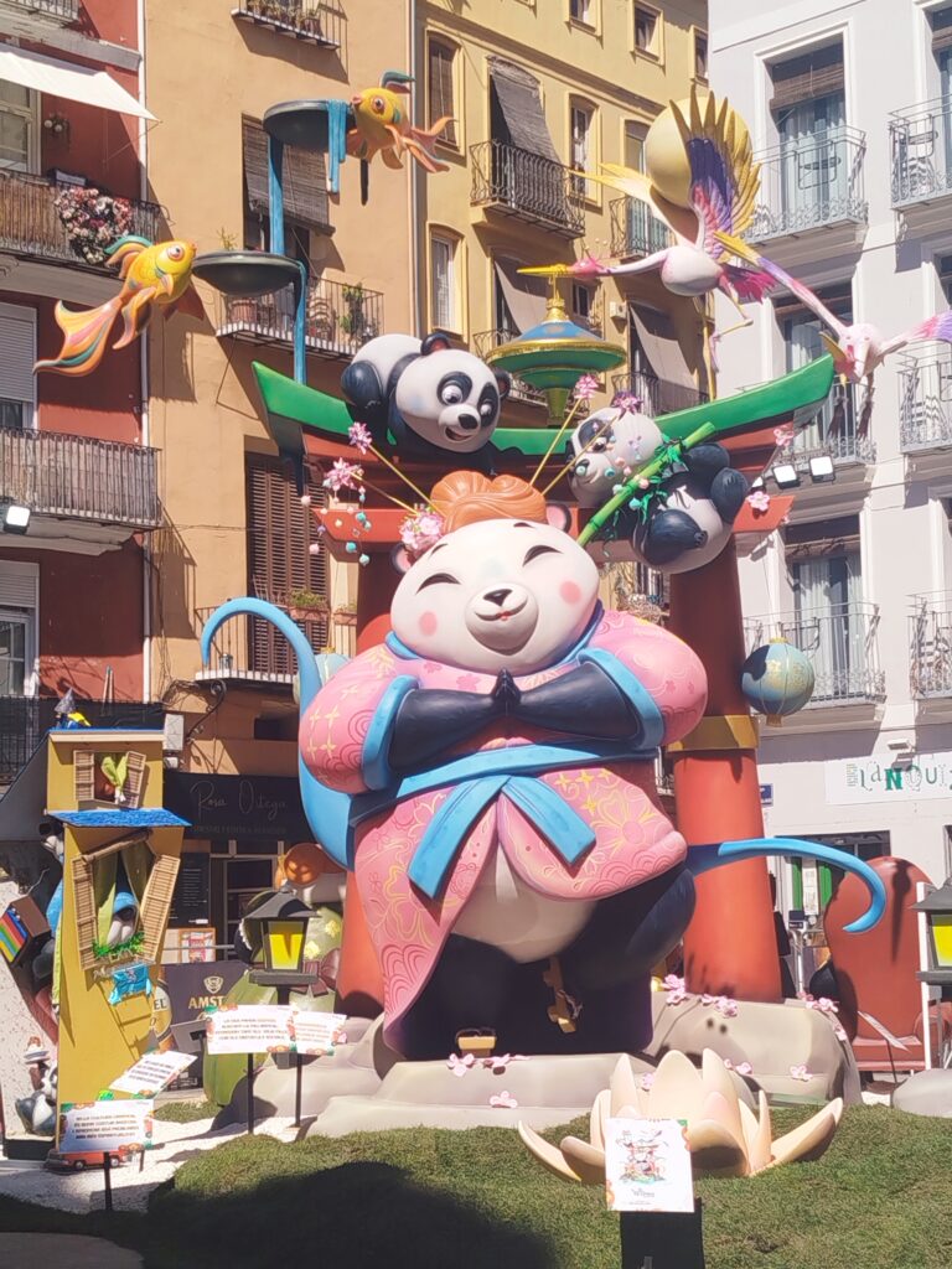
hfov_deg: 21.9
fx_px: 2457
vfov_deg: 29.0
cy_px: 634
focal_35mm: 67
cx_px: 476
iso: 50
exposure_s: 1/1408
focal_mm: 5.31
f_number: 1.7
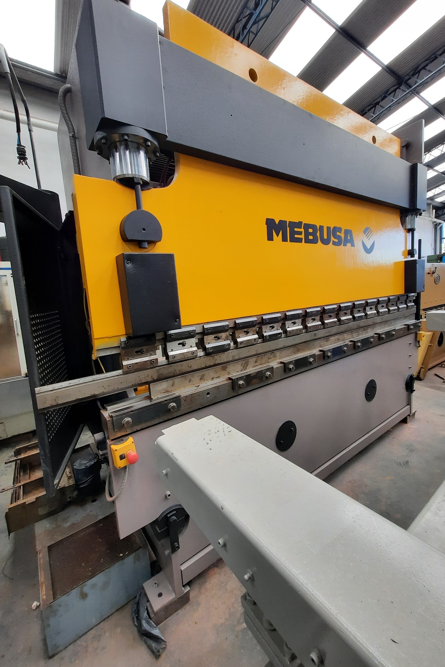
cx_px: 223
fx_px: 260
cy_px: 326
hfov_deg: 81.2
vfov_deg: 104.2
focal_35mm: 14
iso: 80
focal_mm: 1.74
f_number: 2.2
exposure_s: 1/120
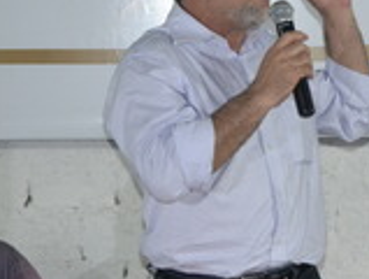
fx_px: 2393
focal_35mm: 224
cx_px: 305
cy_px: 114
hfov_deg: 8.8
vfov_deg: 6.7
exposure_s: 1/60
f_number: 4.8
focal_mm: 50
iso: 2500
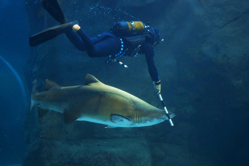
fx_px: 727
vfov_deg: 13.0
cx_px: 124
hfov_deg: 19.4
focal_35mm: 105
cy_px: 83
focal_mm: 105.1
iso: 4000
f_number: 5
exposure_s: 1/125
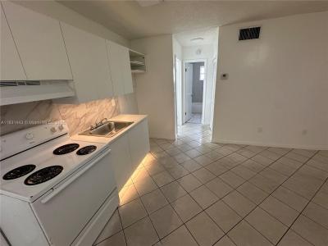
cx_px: 164
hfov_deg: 102.1
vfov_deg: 85.7
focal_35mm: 14
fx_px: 133
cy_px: 123
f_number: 2.2
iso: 160
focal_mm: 2.22
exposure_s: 1/85
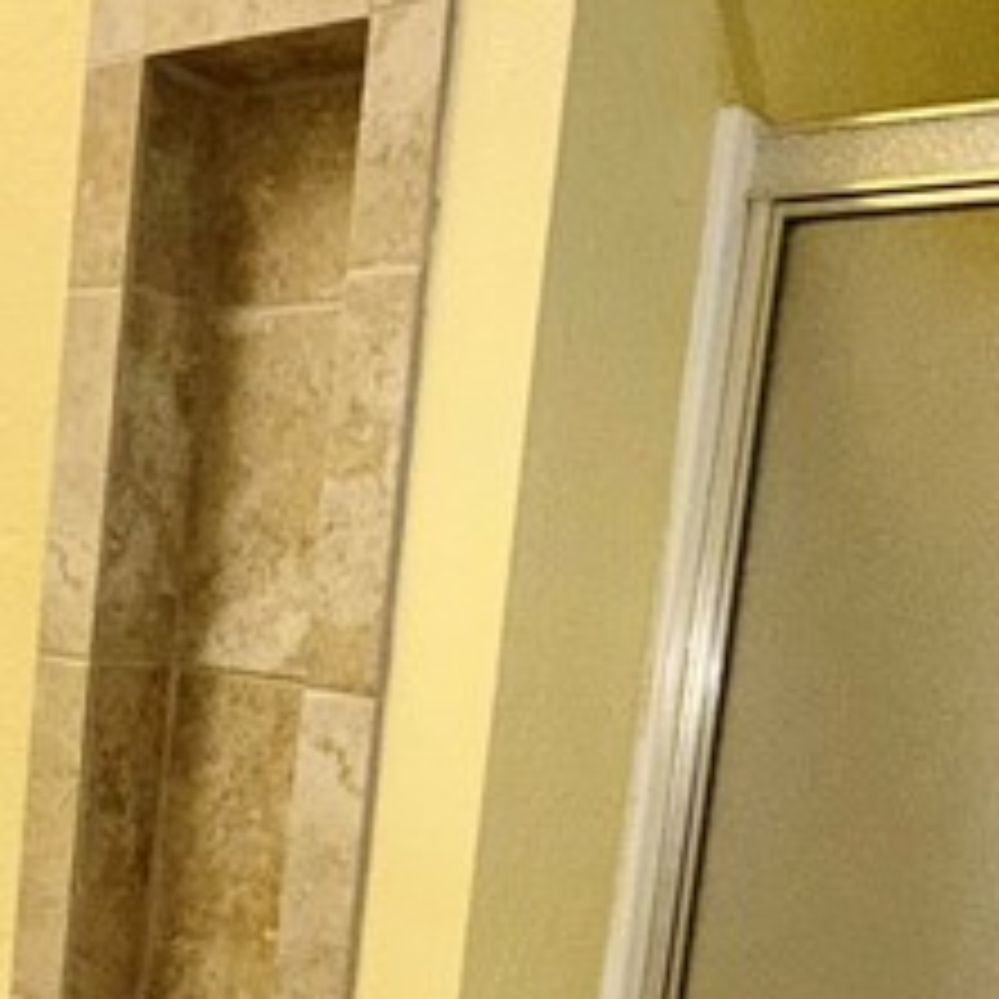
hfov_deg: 29.5
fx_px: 1861
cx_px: 243
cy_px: 900
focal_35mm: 57
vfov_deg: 28.9
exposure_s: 1/73
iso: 80
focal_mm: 2.22
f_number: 2.2
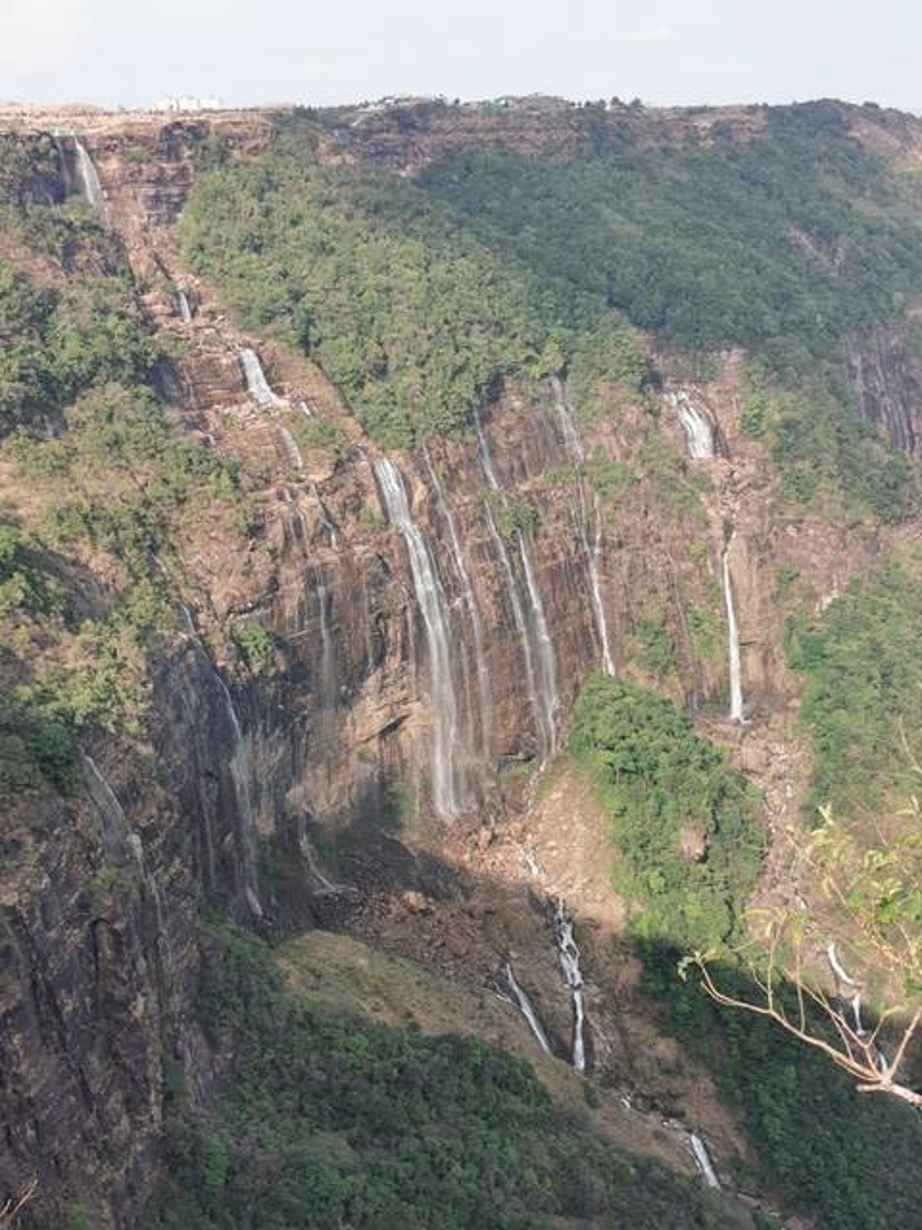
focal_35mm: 47
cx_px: 461
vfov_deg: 40.4
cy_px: 615
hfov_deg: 30.9
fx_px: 1669
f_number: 1.6
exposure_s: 1/1206
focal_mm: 5.56
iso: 50
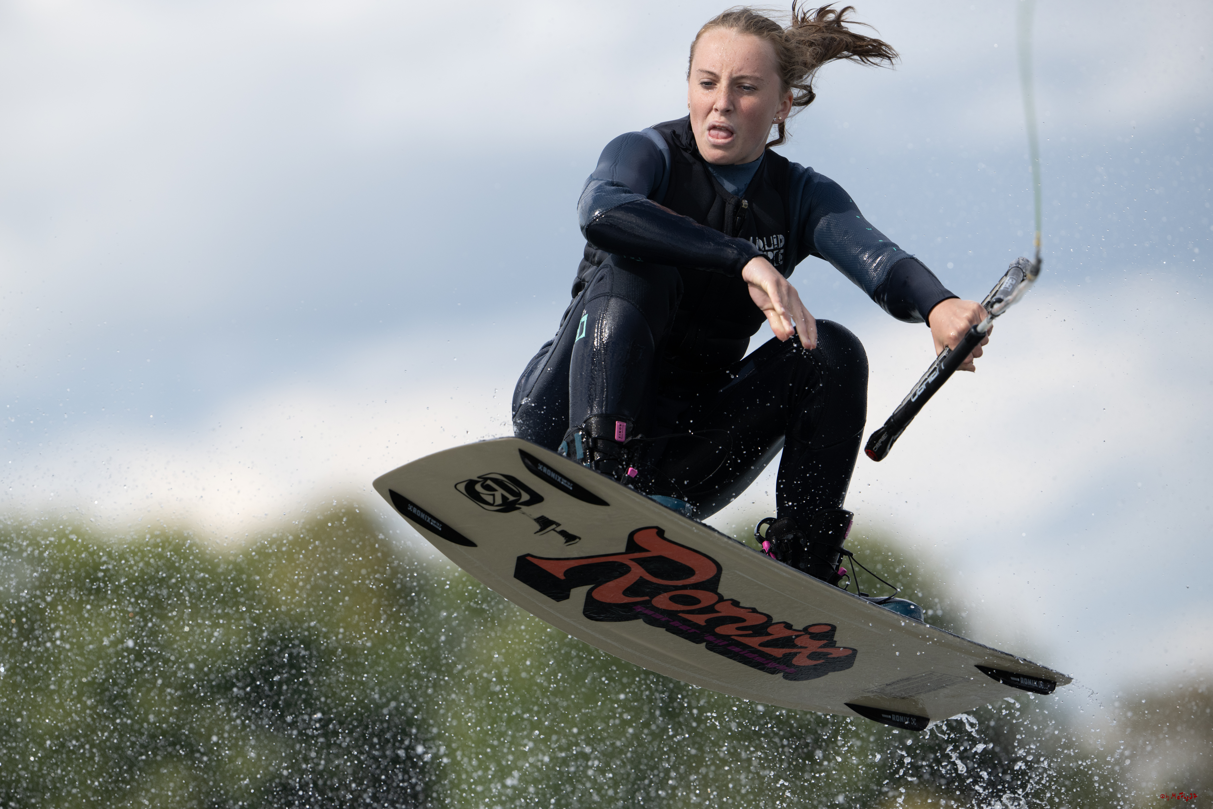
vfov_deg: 3.4
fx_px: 13477
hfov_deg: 5.2
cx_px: 606
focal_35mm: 400
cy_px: 404
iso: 320
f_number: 5
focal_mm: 400
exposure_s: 1/2500
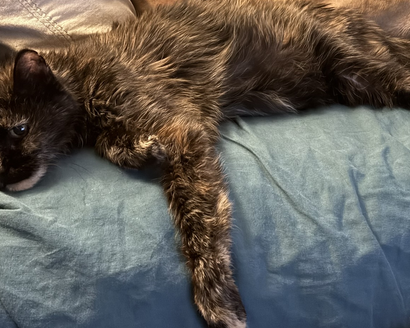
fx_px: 1007
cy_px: 69
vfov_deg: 18.3
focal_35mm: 83
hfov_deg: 22.9
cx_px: 266
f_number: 1.78
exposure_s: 1/9
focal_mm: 6.76
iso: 640
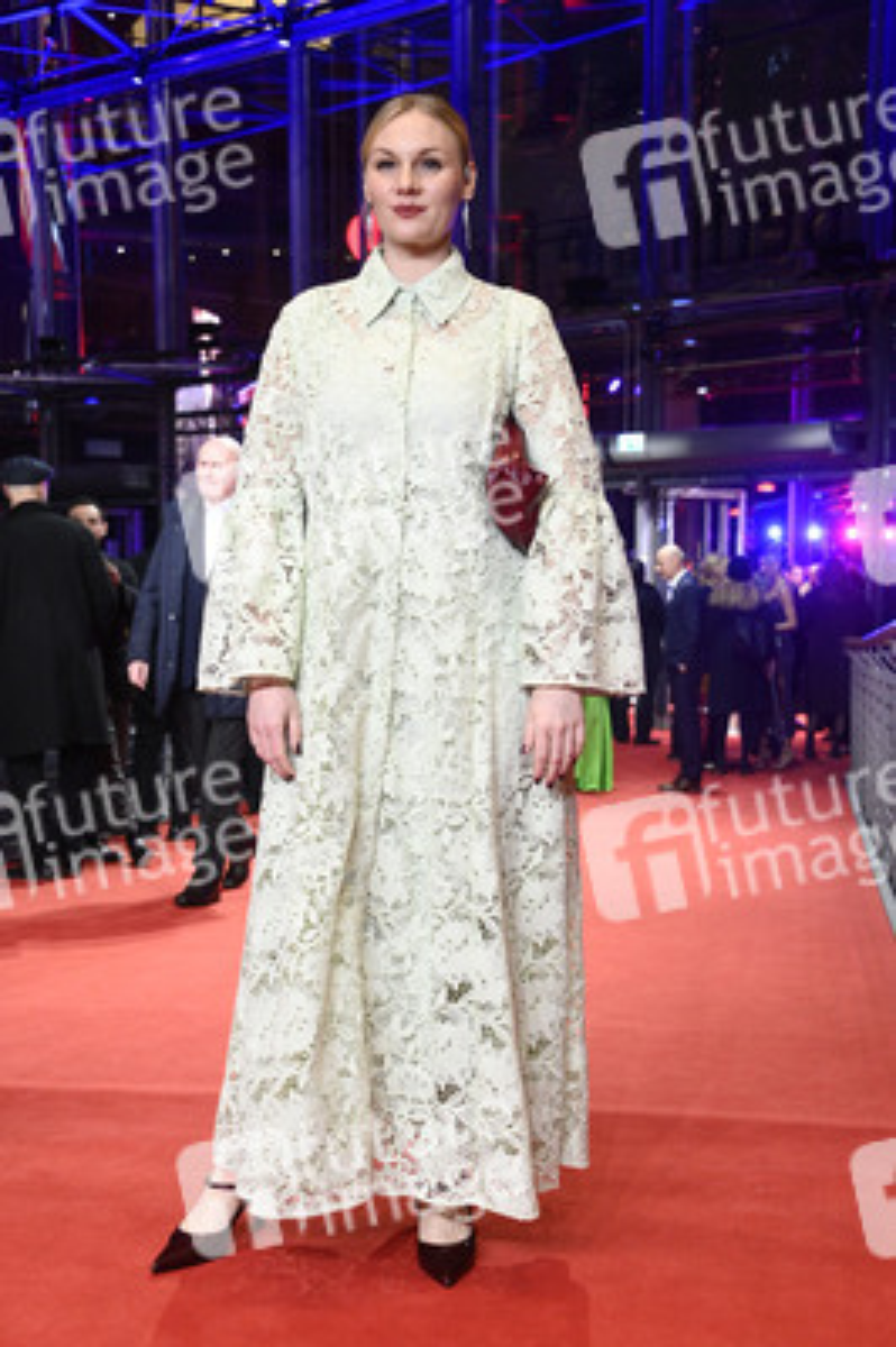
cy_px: 674
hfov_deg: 24.6
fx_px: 2057
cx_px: 448
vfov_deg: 36.3
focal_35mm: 55
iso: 5000
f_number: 5.6
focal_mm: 55
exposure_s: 1/200
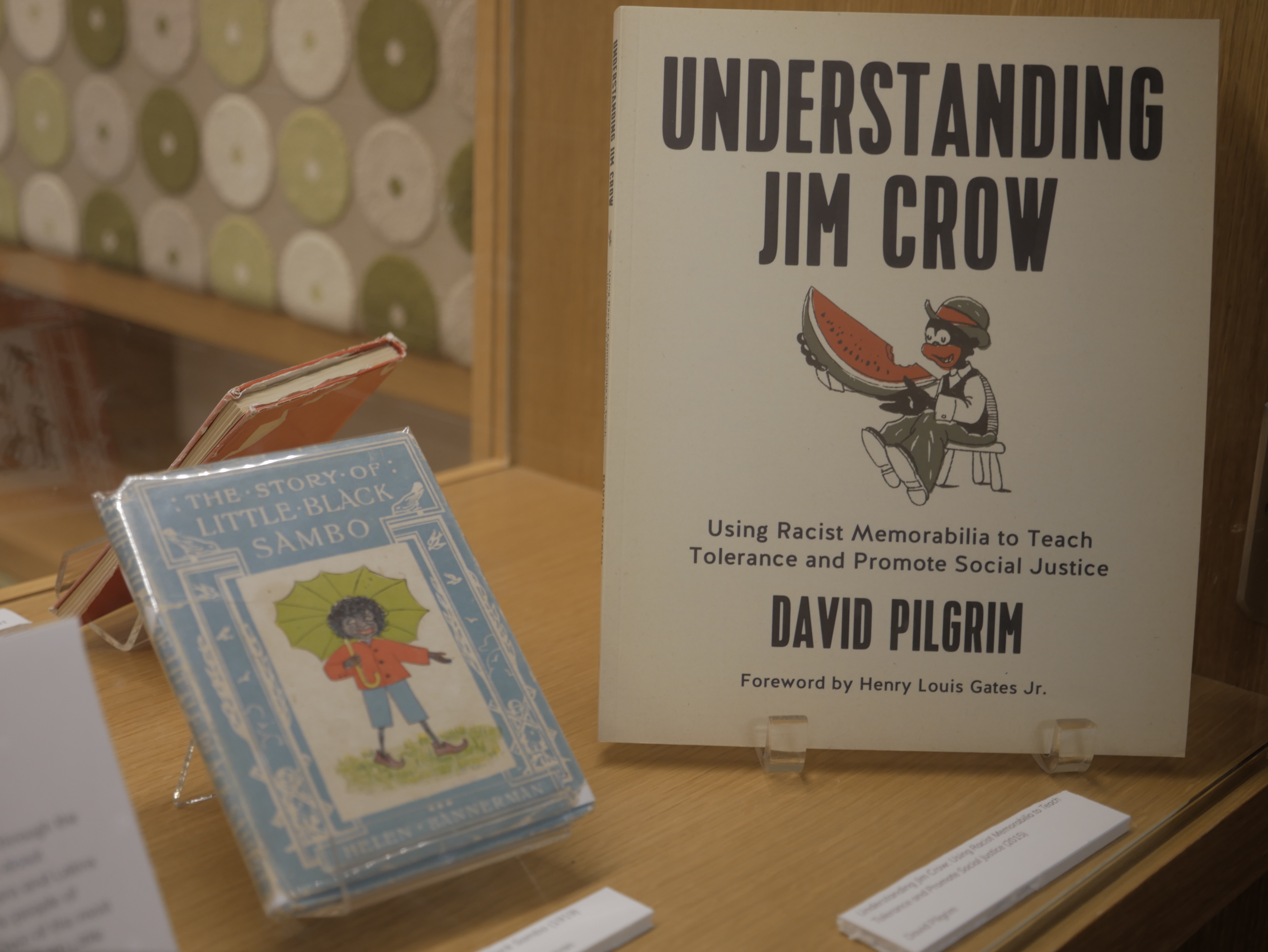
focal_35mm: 50
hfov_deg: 38.2
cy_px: 476
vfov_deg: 29.1
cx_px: 634
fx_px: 1832
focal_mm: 25
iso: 250
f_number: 2.8
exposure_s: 1/20
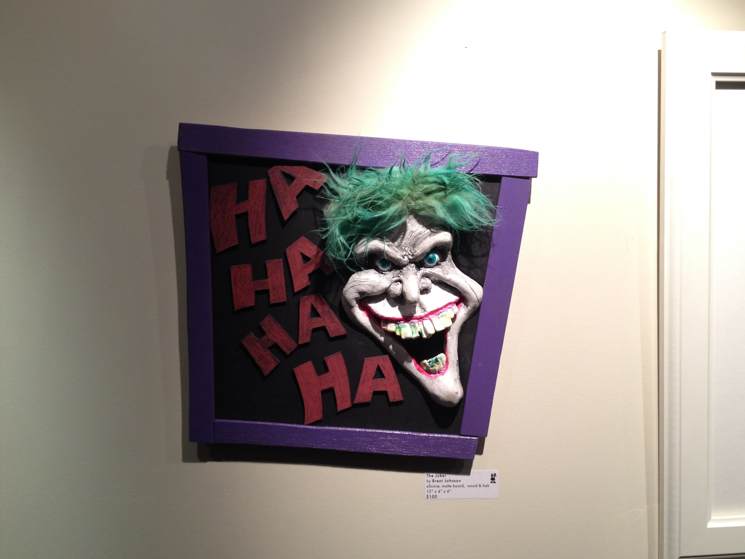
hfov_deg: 47.8
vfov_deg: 36.8
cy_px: 281
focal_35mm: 39
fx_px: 839
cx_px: 407
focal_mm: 4.28
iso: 80
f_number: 2.4
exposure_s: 1/20
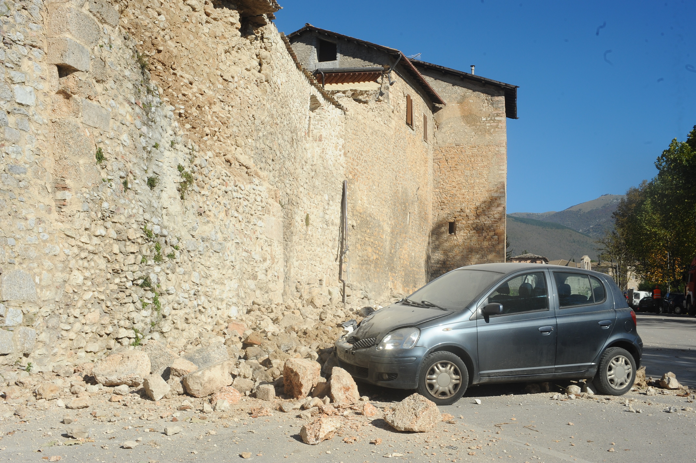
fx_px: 773
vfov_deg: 33.4
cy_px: 232
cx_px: 348
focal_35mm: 40
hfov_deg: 48.5
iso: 400
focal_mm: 40
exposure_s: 1/500
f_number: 13
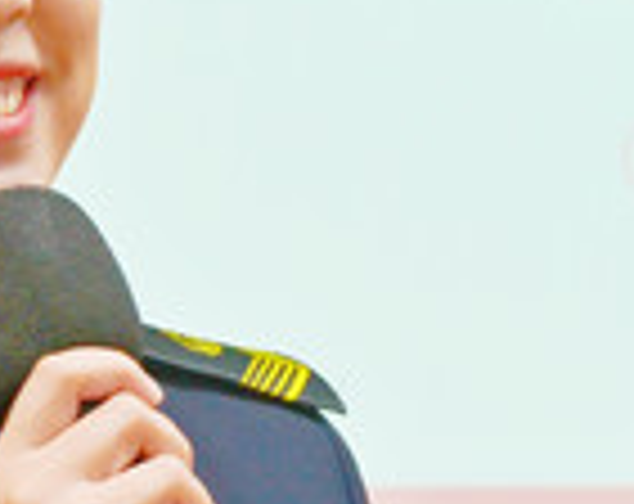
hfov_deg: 5.1
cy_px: 238
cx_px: 292
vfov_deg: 4.0
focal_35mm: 384
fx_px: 7185
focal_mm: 60
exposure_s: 1/30
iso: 500
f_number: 9
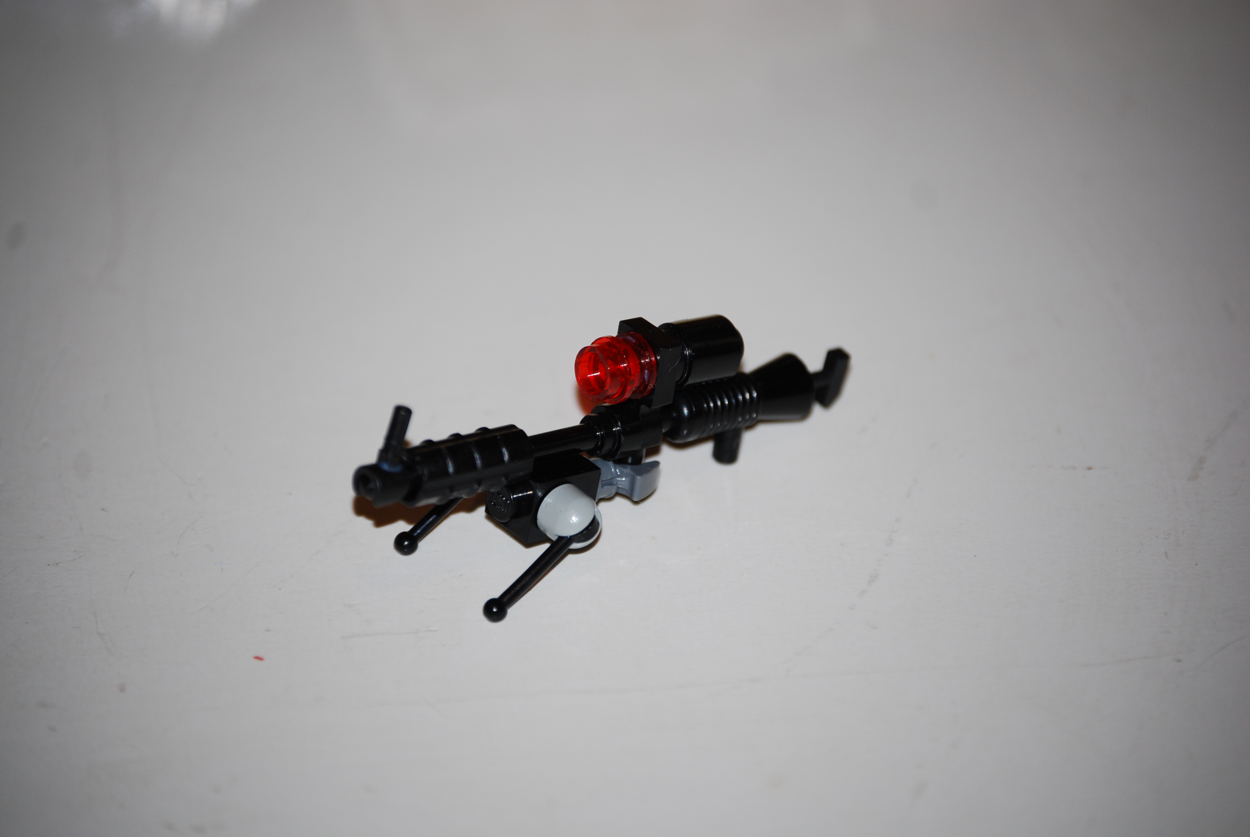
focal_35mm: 168
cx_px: 625
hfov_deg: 12.2
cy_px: 418
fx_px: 5840
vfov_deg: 8.2
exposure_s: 1/60
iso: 200
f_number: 5
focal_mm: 112
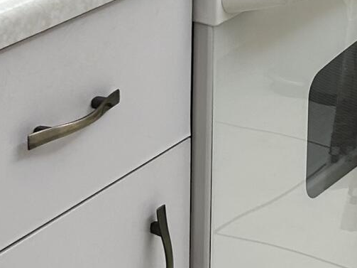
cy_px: -80
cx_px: 368
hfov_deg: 12.6
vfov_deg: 9.4
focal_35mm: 155
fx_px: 1598
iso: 64
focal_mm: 5.7
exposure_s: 1/120
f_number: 1.5
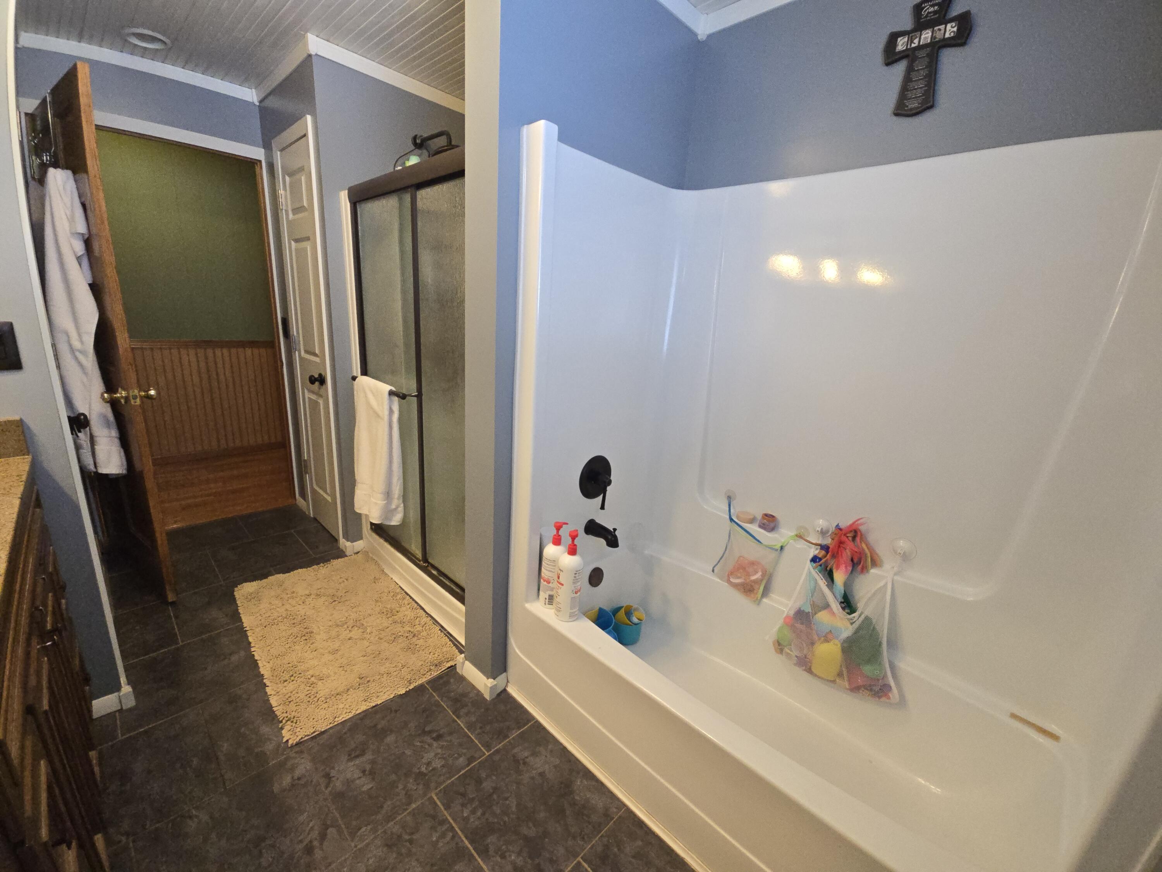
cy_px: 436
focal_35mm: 13
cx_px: 581
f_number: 2.2
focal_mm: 2.2
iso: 320
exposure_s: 1/60
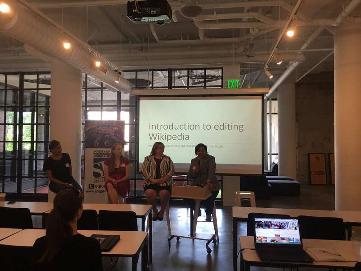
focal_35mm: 29
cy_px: 136
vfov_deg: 48.2
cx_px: 180
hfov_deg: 61.7
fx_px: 302
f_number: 2.2
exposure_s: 1/30
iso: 40
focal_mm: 4.15
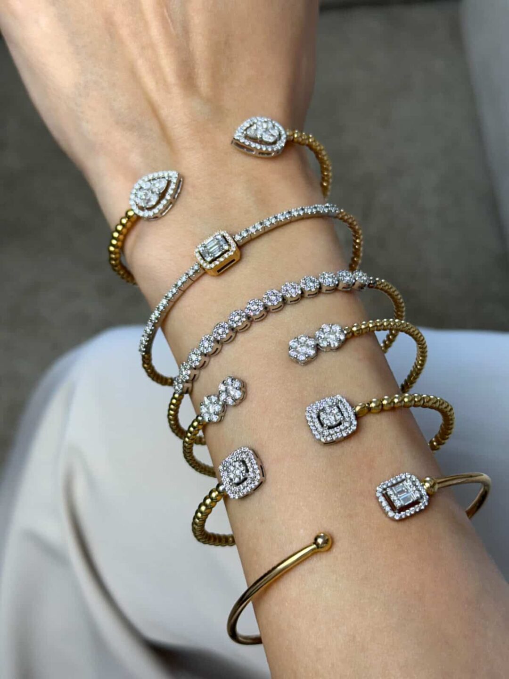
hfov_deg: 30.3
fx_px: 941
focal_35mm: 48
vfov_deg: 39.7
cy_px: 340
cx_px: 254
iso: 50
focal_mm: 6.86
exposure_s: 1/50
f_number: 1.78
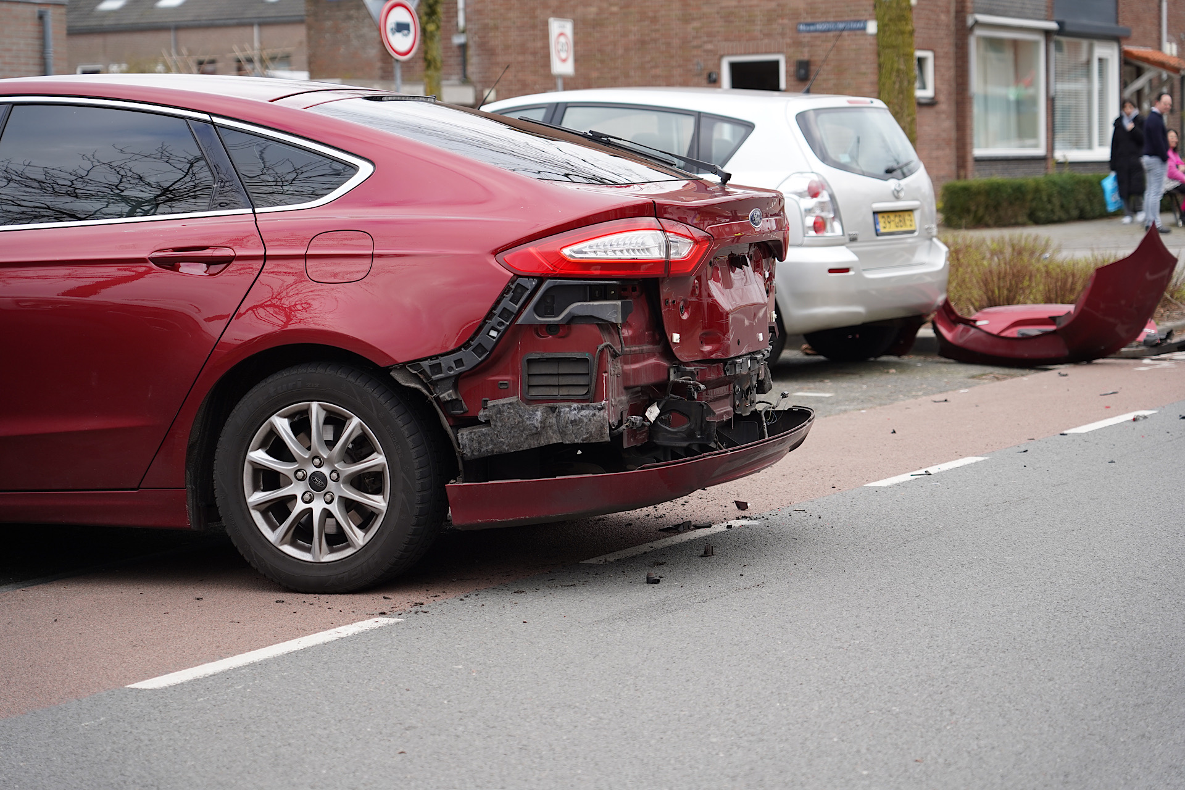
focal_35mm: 78
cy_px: 395
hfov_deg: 26.0
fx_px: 2567
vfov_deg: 17.5
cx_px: 592
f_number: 4
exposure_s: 1/160
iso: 250
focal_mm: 78
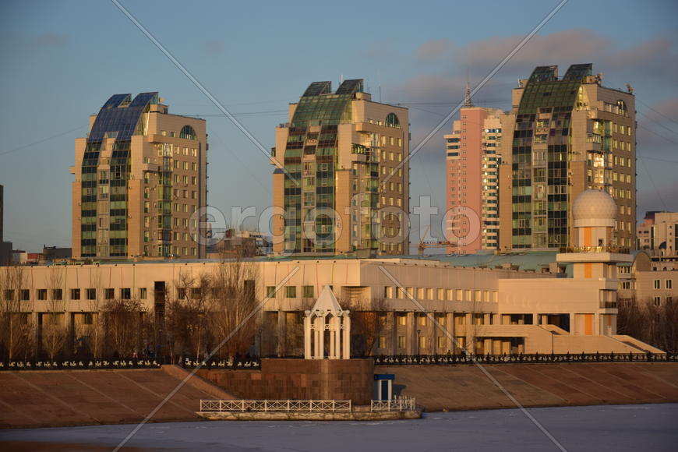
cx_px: 339
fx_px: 2119
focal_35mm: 112
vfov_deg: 12.2
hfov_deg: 18.2
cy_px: 226
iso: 100
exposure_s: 1/320
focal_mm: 75
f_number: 5.3
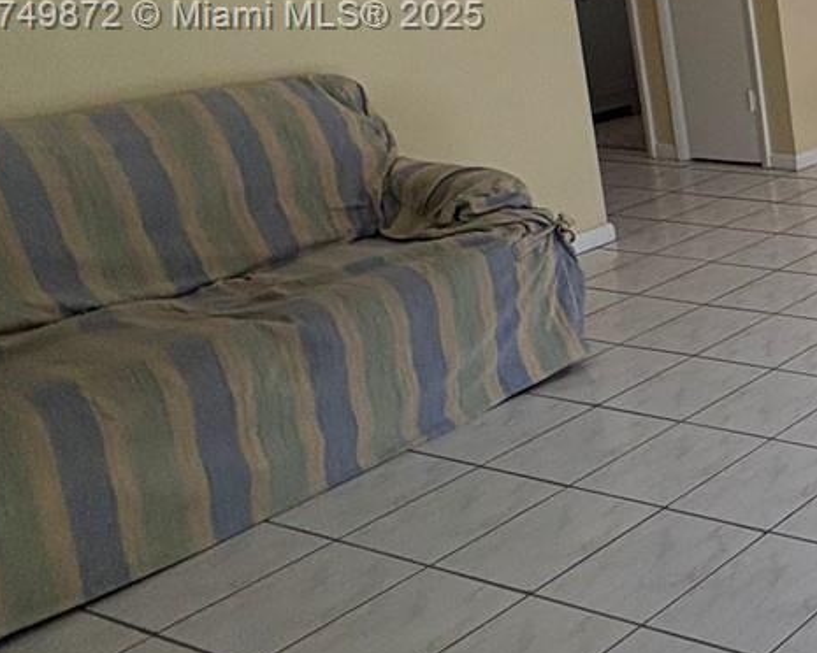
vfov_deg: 30.1
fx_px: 1136
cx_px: 1327
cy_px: 18
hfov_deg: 25.3
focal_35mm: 47
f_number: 2.2
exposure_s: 1/120
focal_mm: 2.22
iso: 250
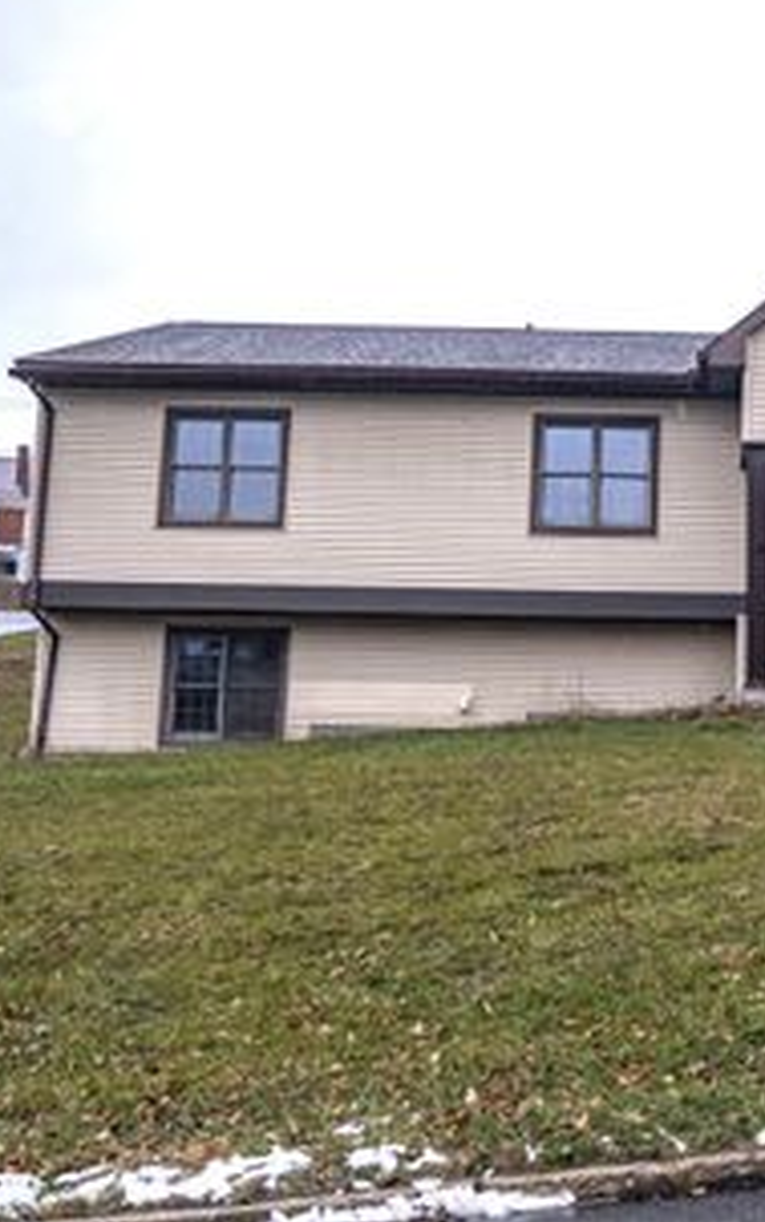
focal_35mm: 54
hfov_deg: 23.0
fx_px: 1800
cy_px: 552
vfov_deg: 37.5
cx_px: 761
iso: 320
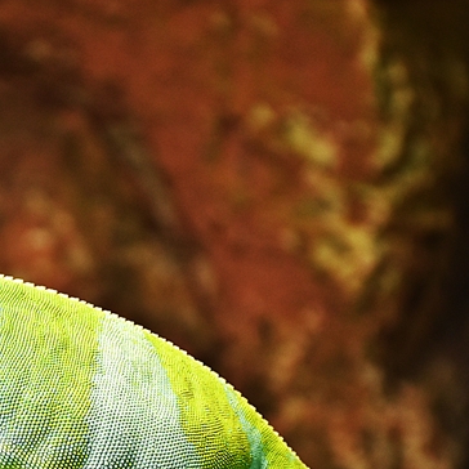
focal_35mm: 323
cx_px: 52
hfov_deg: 5.4
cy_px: 364
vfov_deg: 5.4
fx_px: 4951
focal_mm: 90
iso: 800
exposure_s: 1/125
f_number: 5.3
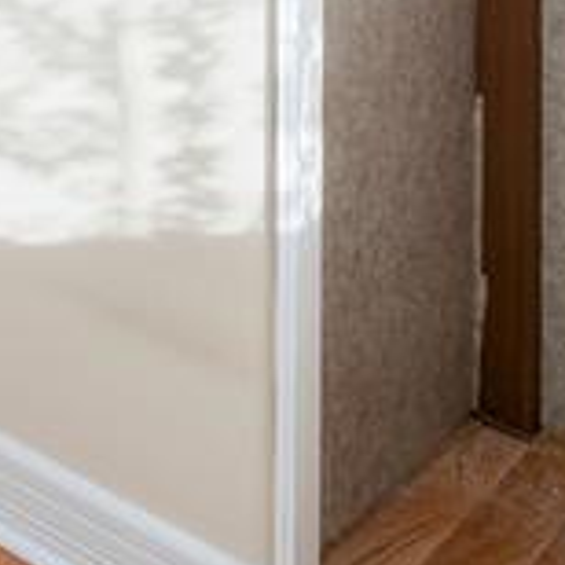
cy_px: -495
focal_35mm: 79
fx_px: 1459
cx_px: -616
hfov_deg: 16.1
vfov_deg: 17.3
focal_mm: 14
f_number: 8
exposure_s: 1/200
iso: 125
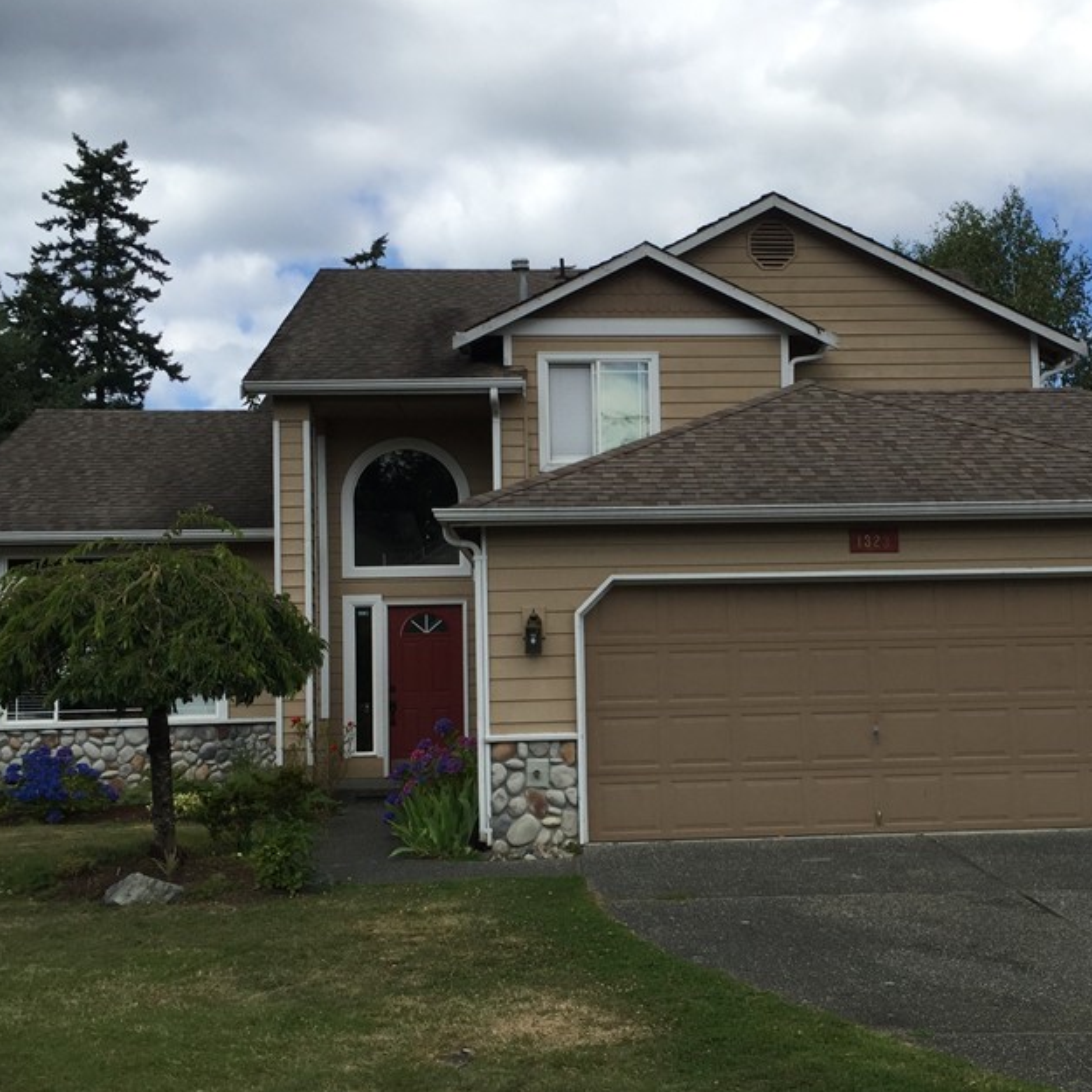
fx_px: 1499
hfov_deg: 39.6
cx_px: 711
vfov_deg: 40.0
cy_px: 605
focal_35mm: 42
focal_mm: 4.15
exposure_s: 1/1464
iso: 32
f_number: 2.2
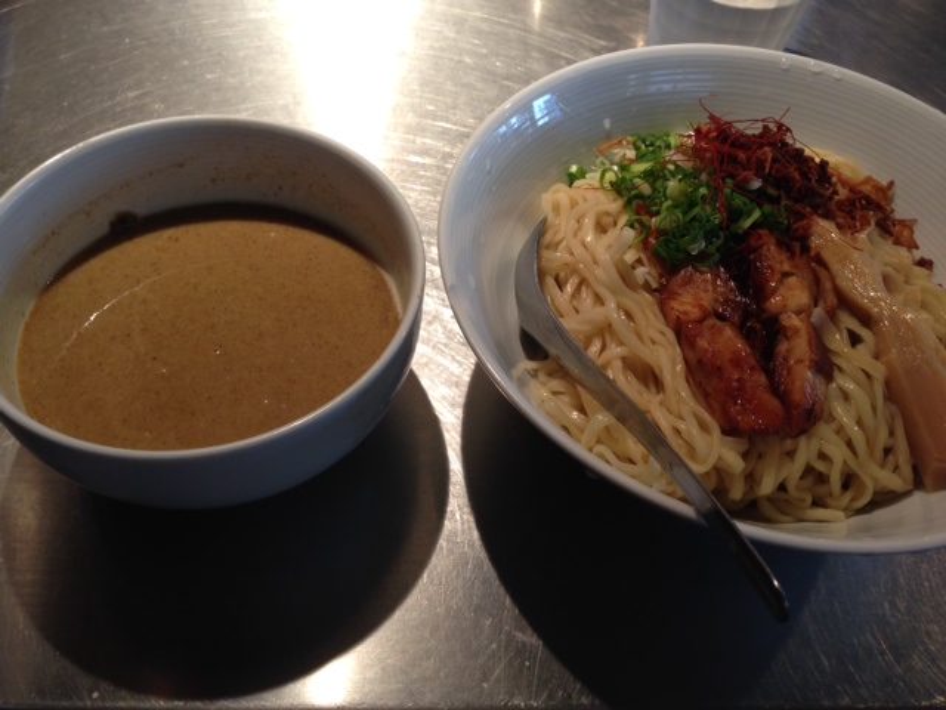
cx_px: 473
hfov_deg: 55.4
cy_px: 355
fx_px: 902
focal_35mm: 33
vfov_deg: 42.9
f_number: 2.4
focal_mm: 4.12
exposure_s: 1/20
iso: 80
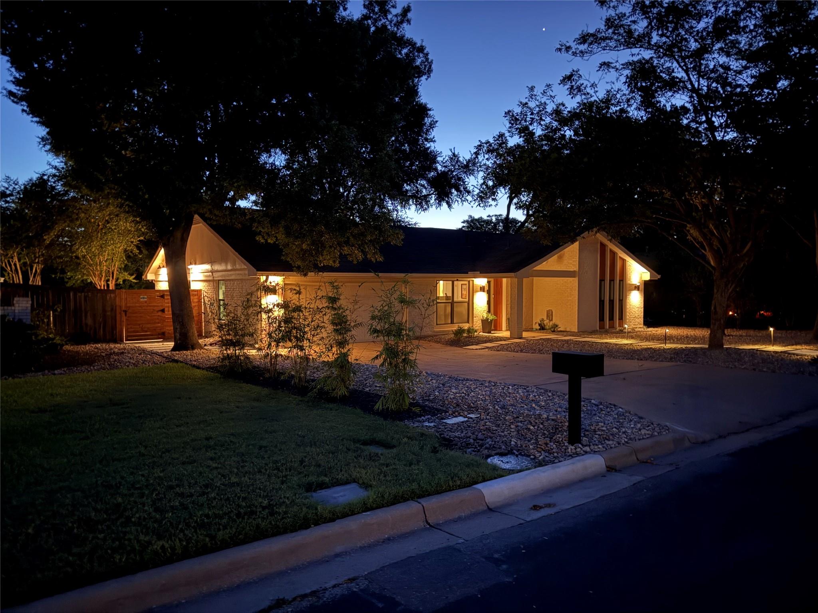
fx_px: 567
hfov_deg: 71.6
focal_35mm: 24
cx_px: 409
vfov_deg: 56.8
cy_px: 306
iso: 2000
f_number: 1.78
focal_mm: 6.76
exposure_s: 1/2
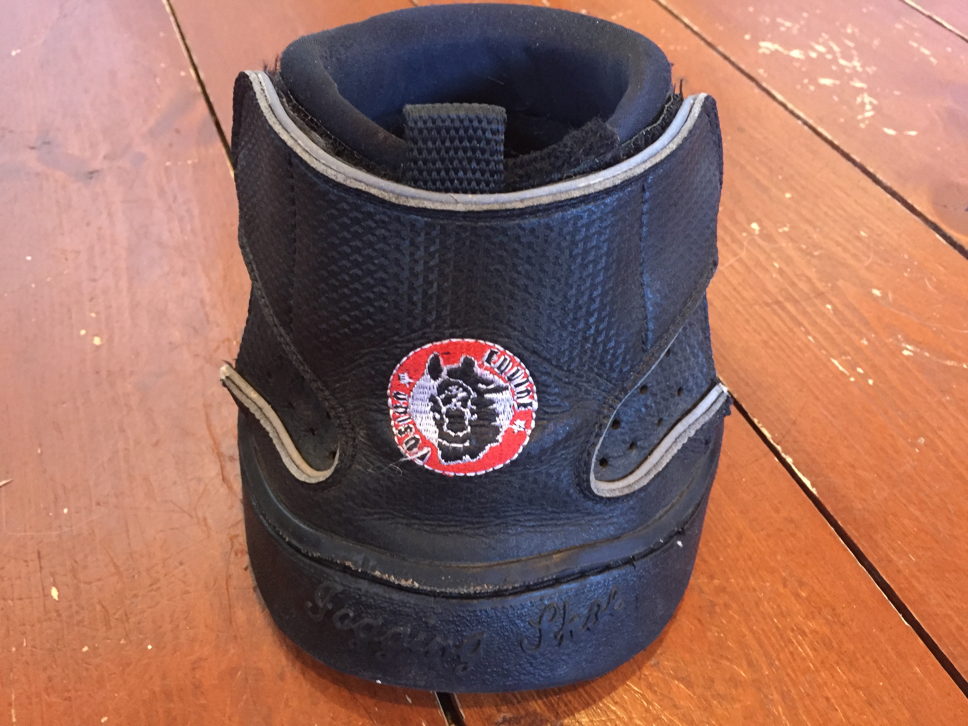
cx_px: 484
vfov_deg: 48.2
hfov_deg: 61.7
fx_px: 811
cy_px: 363
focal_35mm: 29
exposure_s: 1/15
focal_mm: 4.15
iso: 500
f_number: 2.2
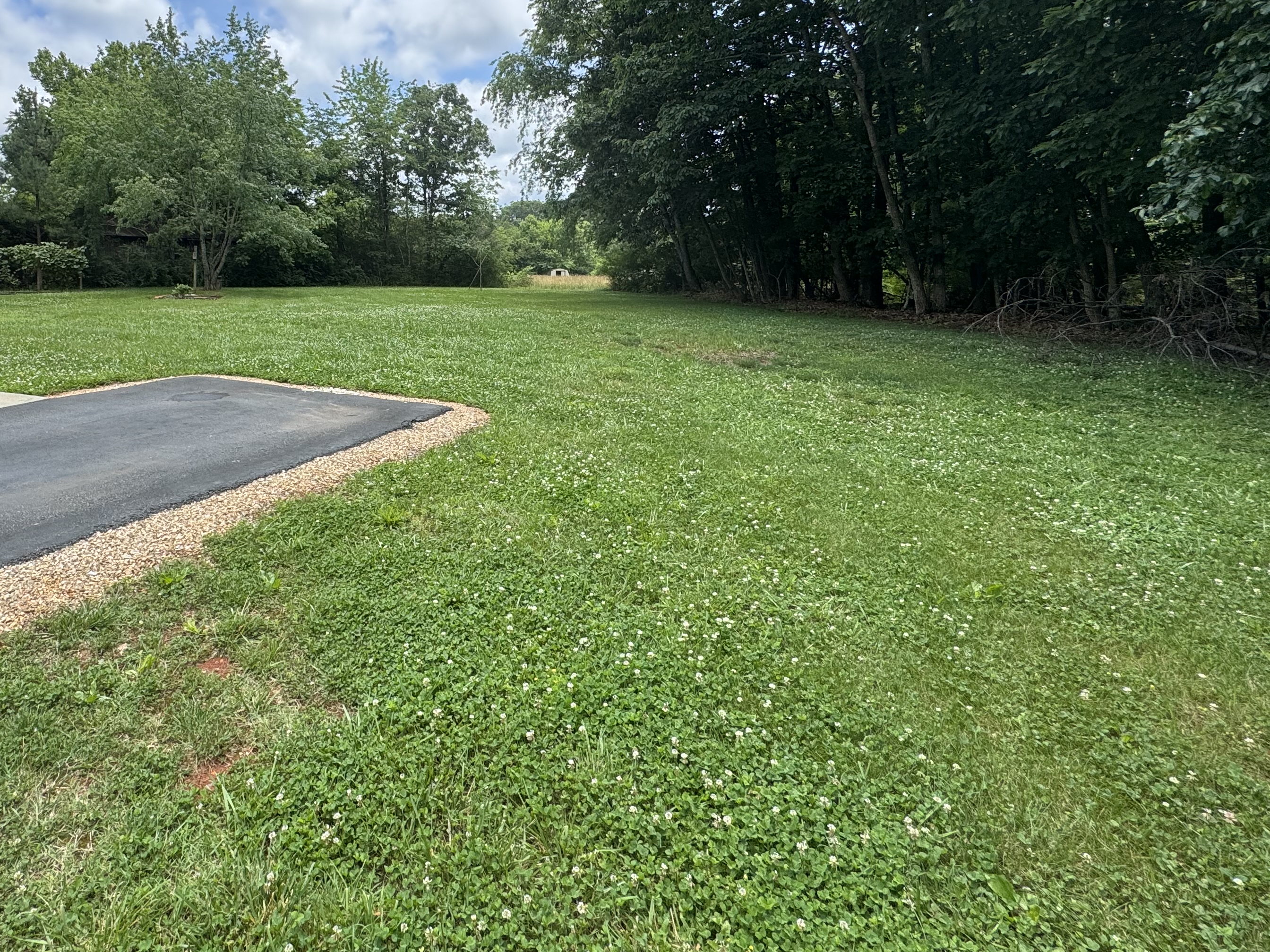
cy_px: 297
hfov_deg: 75.5
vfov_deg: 61.5
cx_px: 386
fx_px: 770
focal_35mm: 21
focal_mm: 2.22
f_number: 2.2
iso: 50
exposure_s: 1/956
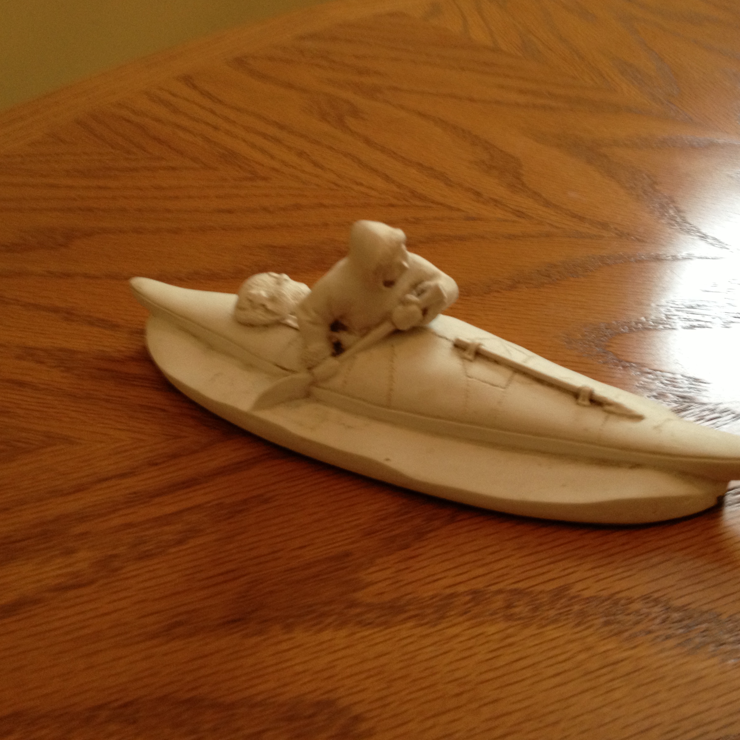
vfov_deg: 40.0
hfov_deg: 40.0
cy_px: 374
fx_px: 1016
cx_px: 416
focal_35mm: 42
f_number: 2.4
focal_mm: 4.28
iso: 160
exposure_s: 1/20
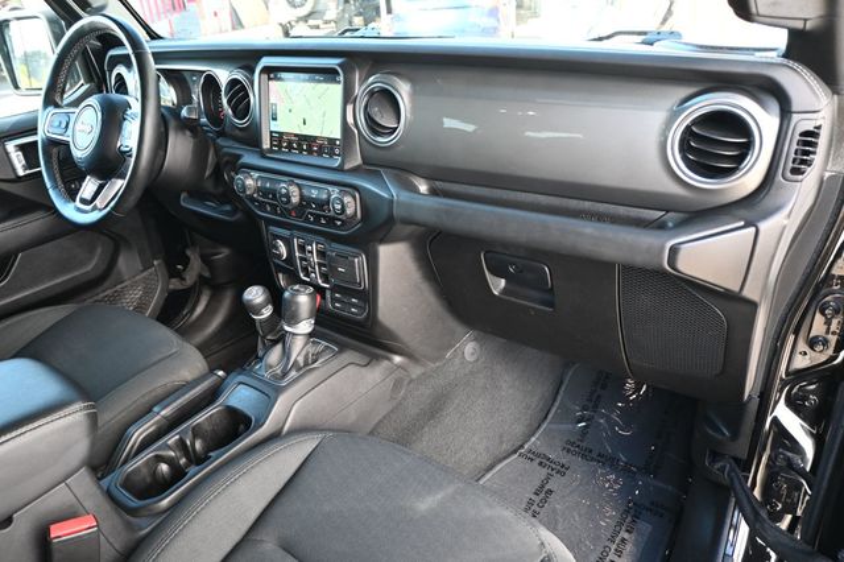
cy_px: 281
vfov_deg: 49.1
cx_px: 422
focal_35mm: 26
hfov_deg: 68.9
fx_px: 615
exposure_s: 1/125
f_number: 3.5
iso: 1000
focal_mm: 17.5
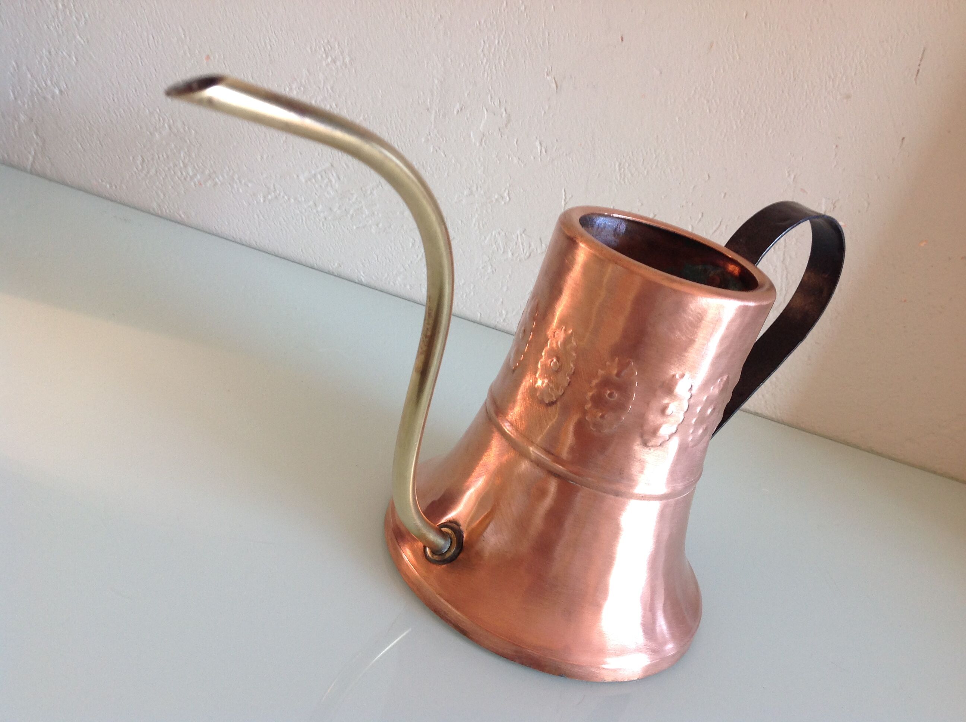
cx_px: 483
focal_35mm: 35
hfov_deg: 52.7
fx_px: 975
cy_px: 361
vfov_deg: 40.6
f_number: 2.4
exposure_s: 1/15
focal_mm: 4.28
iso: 64
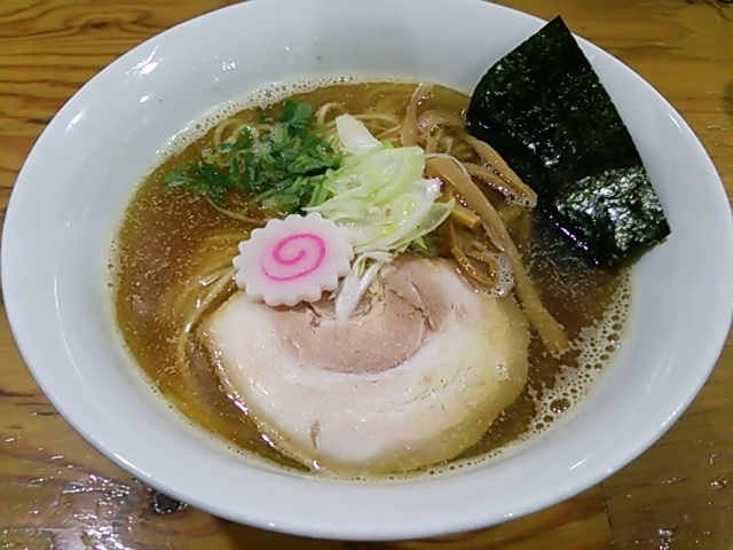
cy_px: 275
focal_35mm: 30
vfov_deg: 46.8
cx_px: 366
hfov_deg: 60.0
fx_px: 635
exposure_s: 1/44
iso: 125
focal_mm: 4.06
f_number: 1.94
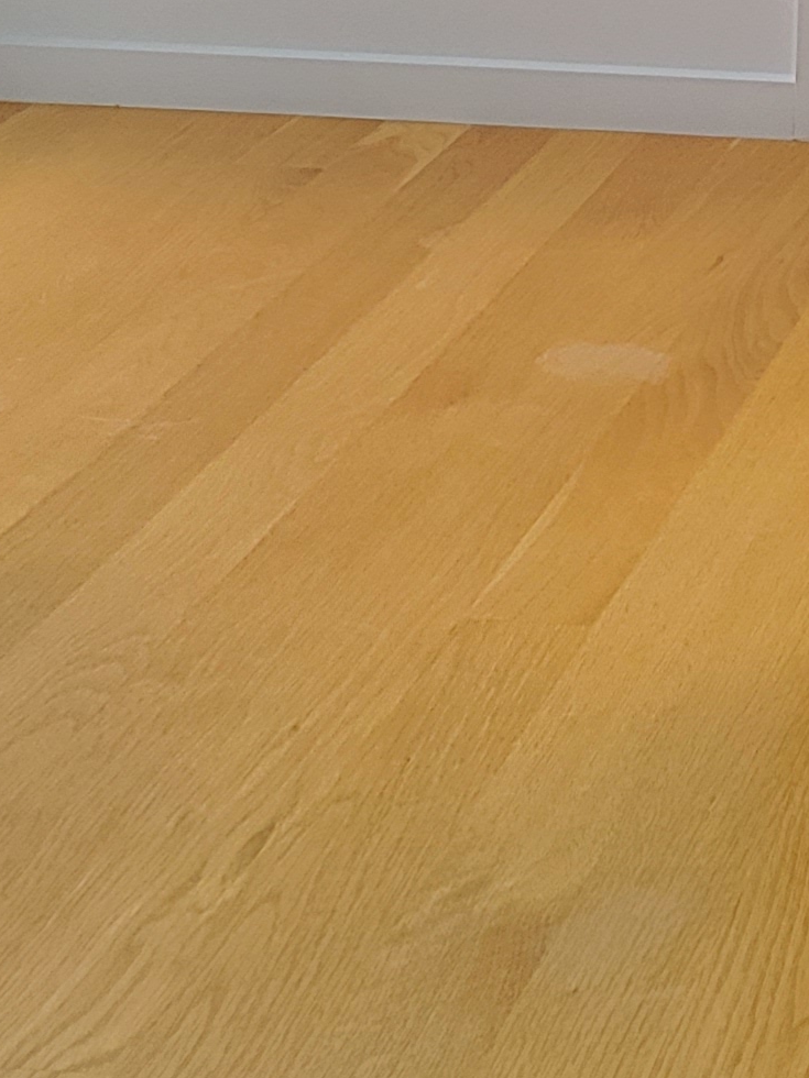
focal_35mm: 107
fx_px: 3334
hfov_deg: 12.9
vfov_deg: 16.6
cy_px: -587
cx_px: 1315
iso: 250
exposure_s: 1/120
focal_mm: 5.4
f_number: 1.8
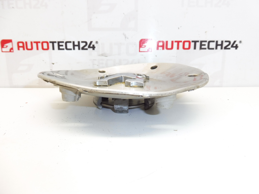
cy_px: 97
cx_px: 130
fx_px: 187
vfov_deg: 54.9
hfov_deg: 69.4
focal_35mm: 25
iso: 200
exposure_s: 1/60
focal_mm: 4.4
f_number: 3.5
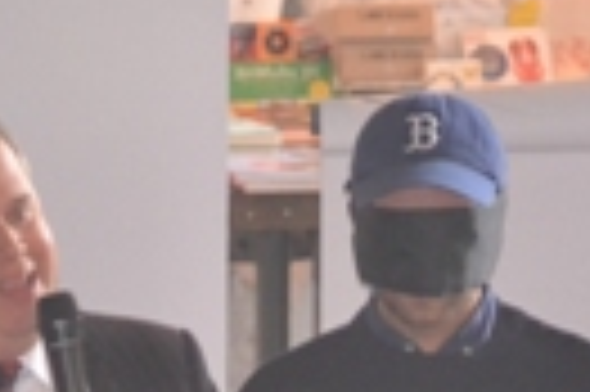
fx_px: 9510
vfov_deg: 2.4
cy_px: 358
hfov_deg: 3.6
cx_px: 223
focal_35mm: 581
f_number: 4.5
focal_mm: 110
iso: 3200
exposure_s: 1/60
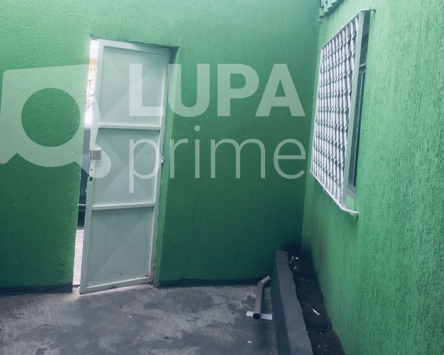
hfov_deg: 43.3
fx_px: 552
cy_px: 129
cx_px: 151
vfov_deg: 35.4
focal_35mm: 42
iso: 25
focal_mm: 4.15
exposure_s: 1/120
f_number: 2.2
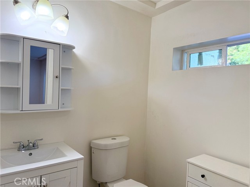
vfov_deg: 56.8
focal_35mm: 24
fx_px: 173
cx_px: 125
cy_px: 94
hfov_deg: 71.6
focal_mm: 6.76
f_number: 1.78
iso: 125
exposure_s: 1/229
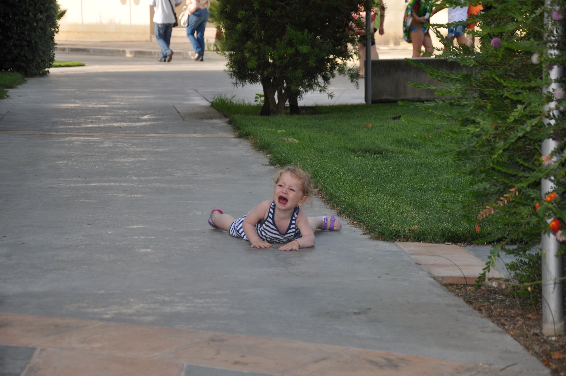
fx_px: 1767
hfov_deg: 18.2
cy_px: 188
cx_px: 283
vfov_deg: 12.1
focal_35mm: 112
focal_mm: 75
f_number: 6.3
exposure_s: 1/200
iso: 200
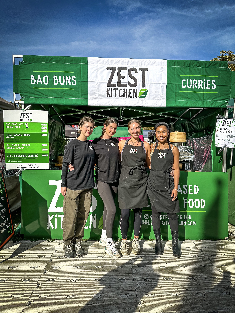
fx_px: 217
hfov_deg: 56.8
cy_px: 156
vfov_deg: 71.6
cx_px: 118
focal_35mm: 24
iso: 80
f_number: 1.8
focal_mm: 6.86
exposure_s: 1/6400
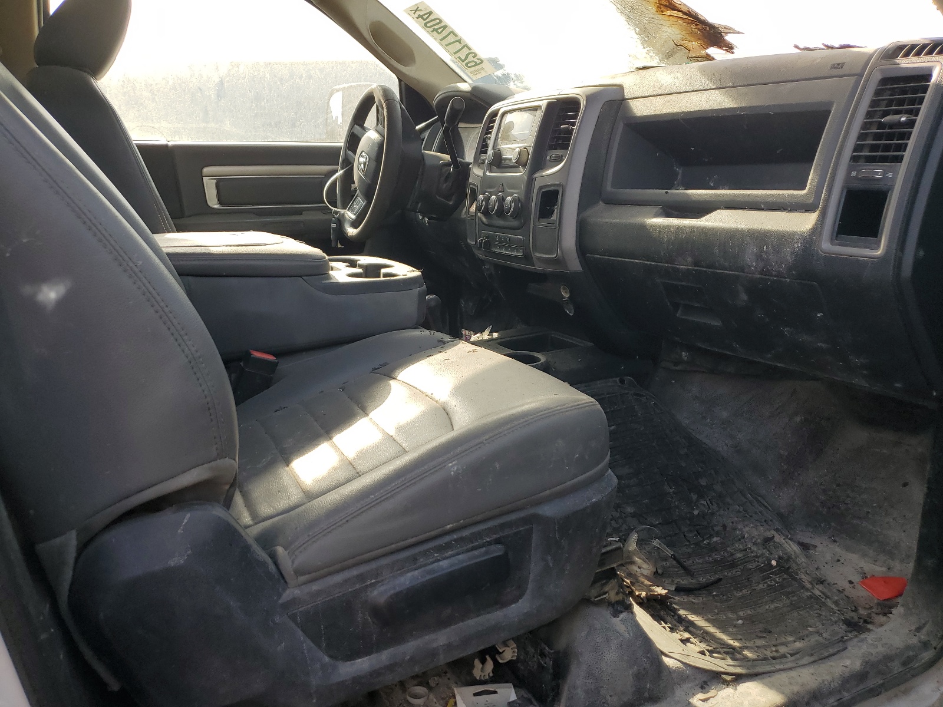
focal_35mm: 26
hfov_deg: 67.3
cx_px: 472
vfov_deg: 53.1
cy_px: 354
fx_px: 708
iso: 50
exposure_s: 1/526
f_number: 1.5
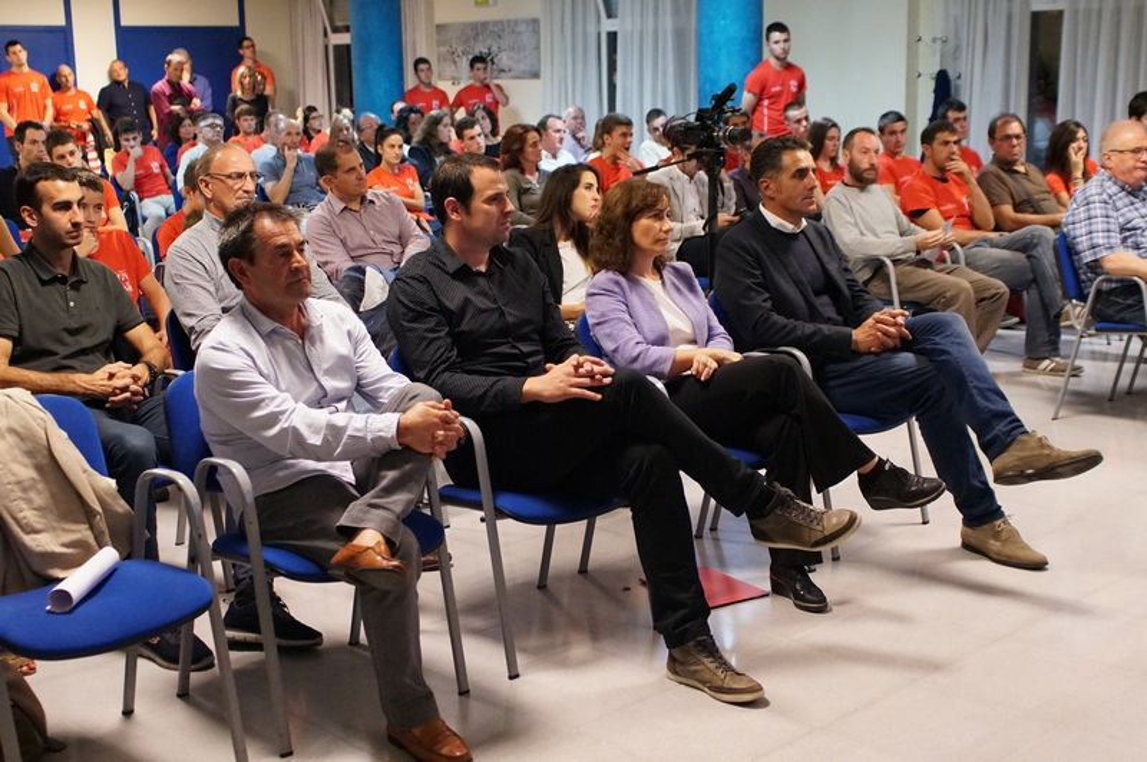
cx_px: 574
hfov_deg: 41.1
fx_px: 1528
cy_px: 381
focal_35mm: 48
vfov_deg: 28.0
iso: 6400
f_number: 2.8
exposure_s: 1/160
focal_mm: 32
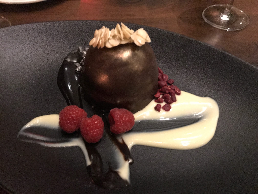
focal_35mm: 28
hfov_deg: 63.4
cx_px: 129
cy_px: 97
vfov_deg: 49.7
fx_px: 209
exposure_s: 1/4
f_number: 1.8
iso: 640
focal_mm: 3.99
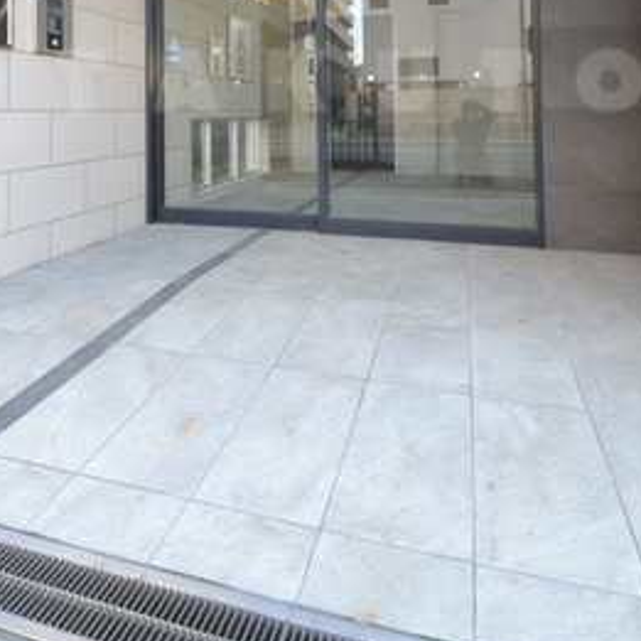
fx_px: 524
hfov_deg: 62.7
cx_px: 276
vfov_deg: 55.8
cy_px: 84
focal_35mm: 25
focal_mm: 8
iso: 1600
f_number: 7.1
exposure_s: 1/200
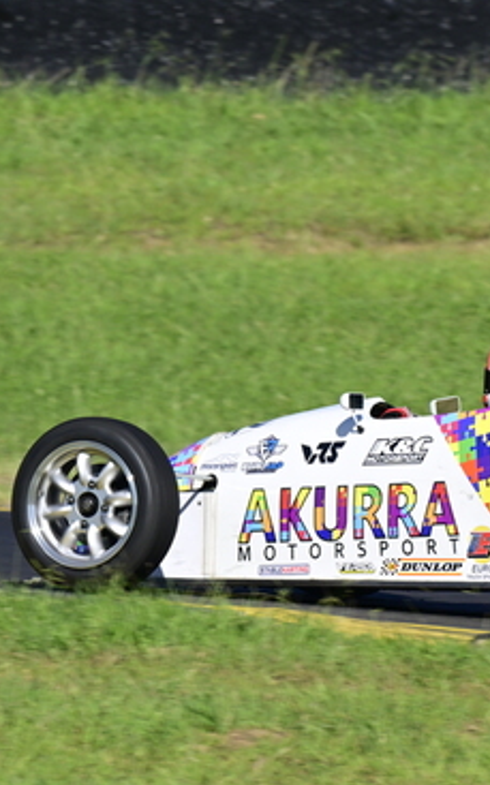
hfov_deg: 1.0
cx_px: 565
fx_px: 28515
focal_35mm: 1333
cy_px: 292
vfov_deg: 1.6
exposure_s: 1/640
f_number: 11
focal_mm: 600
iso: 400
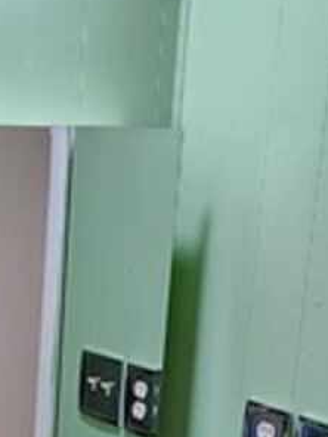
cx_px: -112
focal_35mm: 75
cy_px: 410
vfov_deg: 25.0
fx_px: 948
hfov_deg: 18.2
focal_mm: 2.2
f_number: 2.2
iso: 250
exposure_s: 1/60
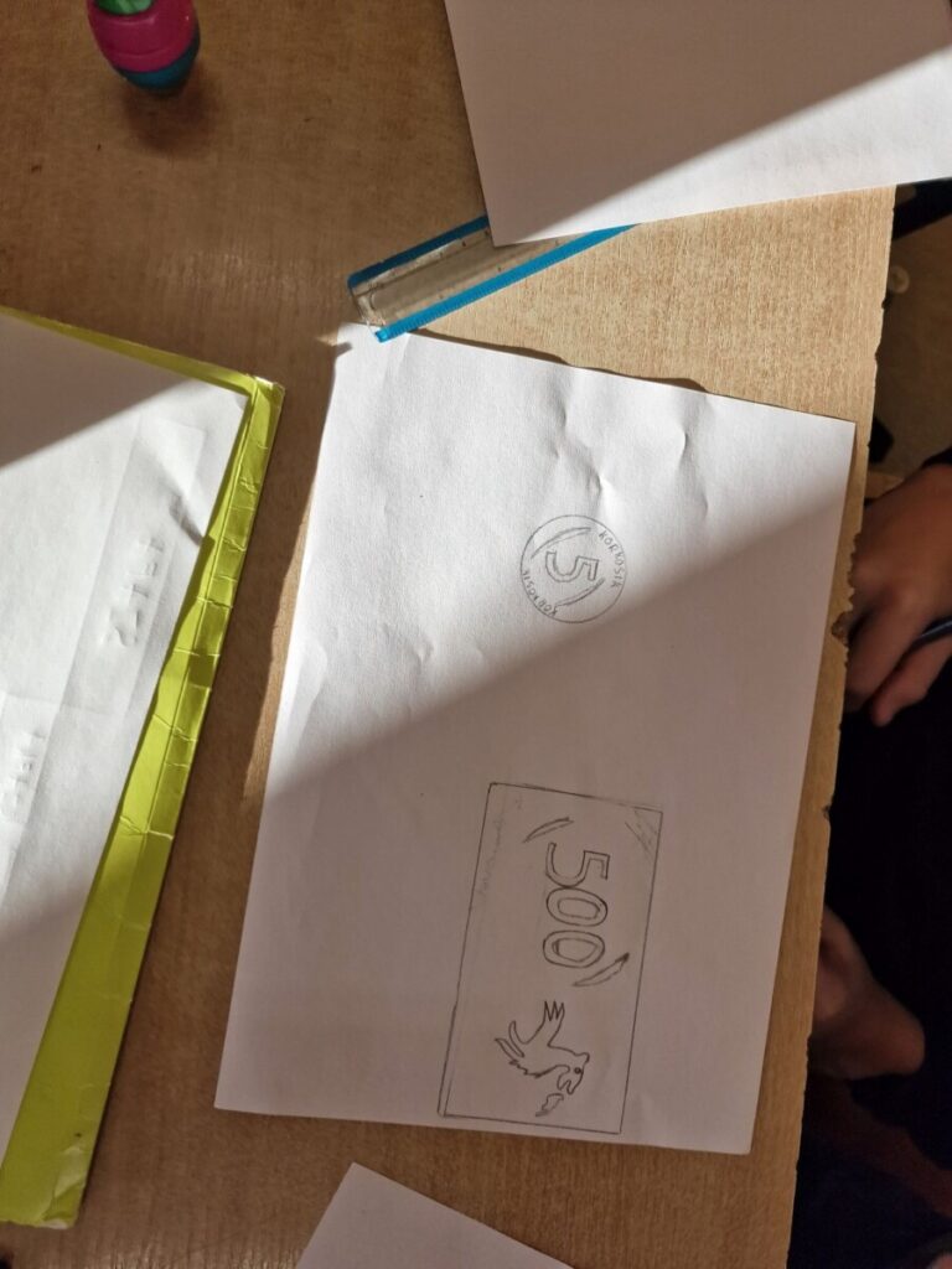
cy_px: 634
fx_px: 843
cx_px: 476
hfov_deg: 58.9
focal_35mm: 23
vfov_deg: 73.9
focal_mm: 6.4
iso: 50
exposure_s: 1/180
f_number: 1.8
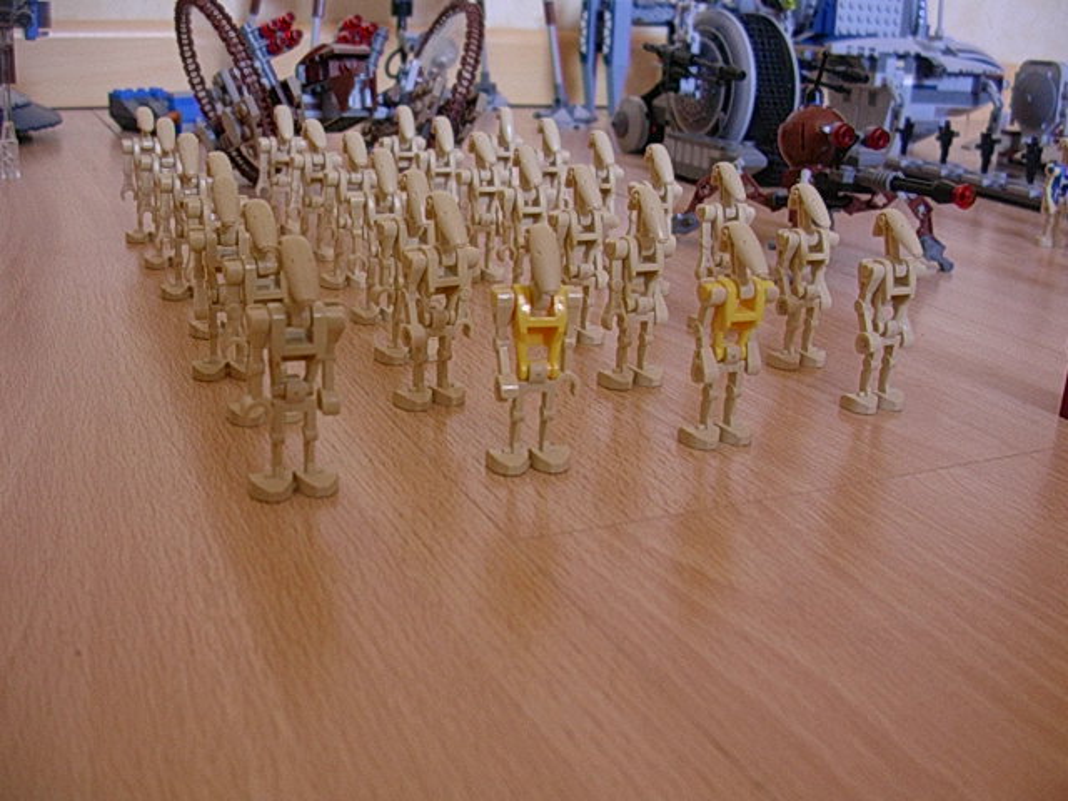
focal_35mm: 37
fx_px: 1142
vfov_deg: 38.7
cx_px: 534
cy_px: 400
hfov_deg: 50.1
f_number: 2.7
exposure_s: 1/8
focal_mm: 5.6
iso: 70
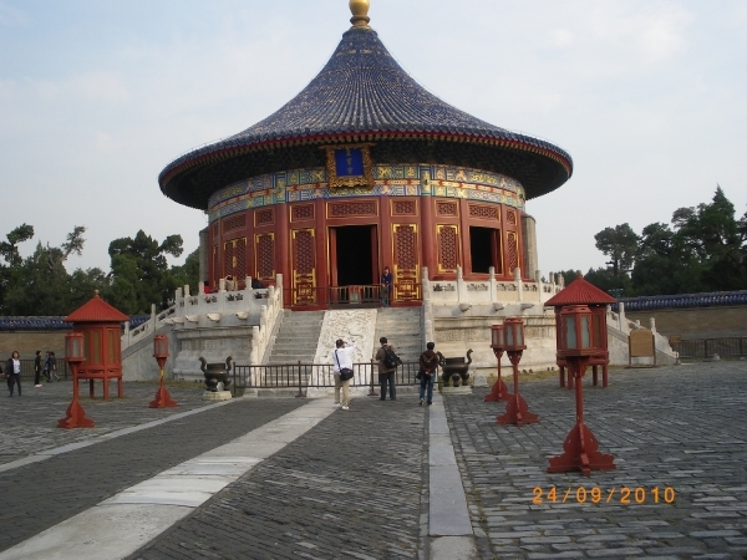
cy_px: 280
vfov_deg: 39.7
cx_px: 374
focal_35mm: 36
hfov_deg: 51.4
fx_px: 777
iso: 80
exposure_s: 1/125
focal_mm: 6.3
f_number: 5.4
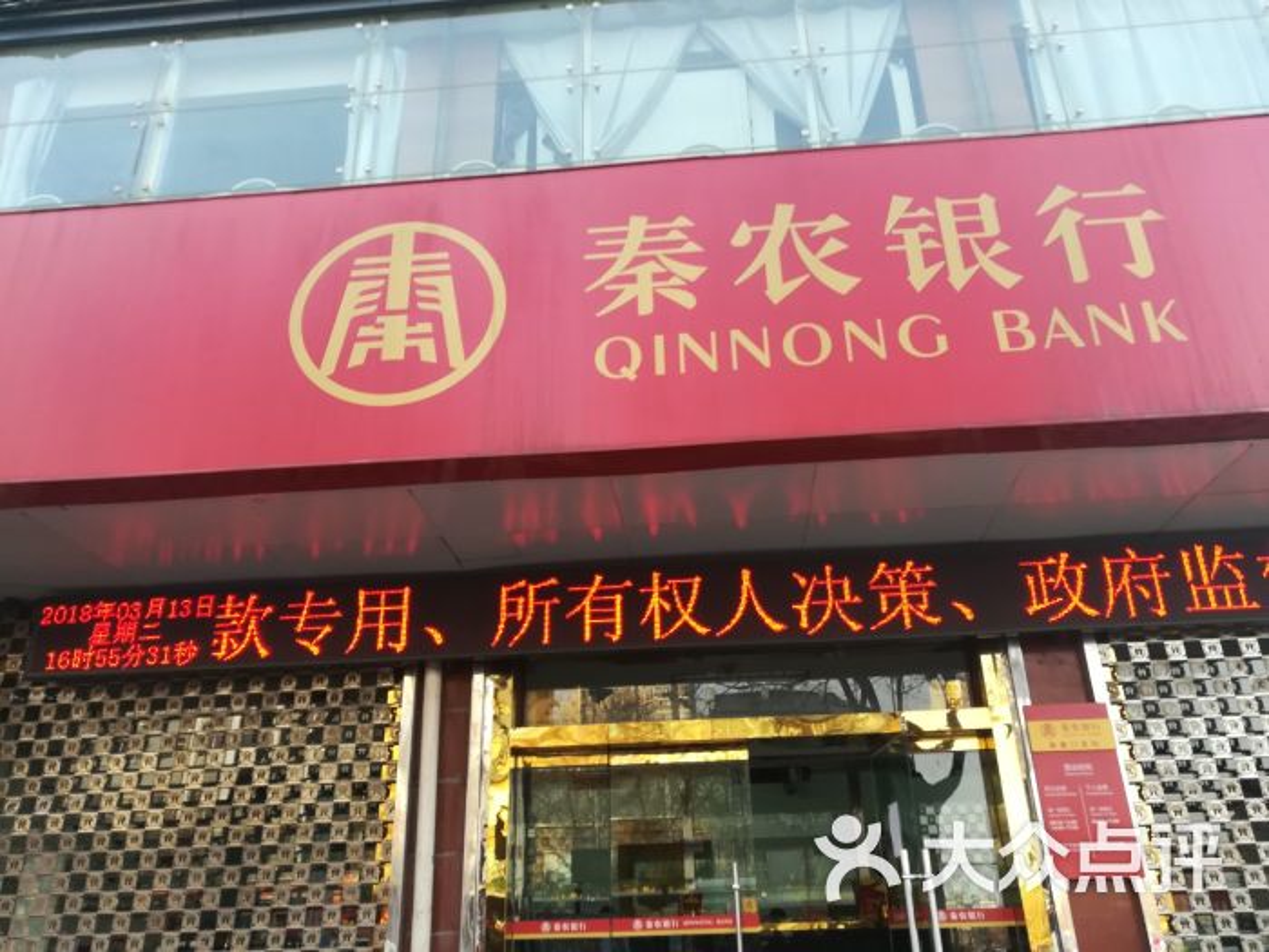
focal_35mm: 26
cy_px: 476
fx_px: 953
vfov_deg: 53.1
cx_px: 634
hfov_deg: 67.3
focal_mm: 3.83
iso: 64
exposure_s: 1/100
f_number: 2.2
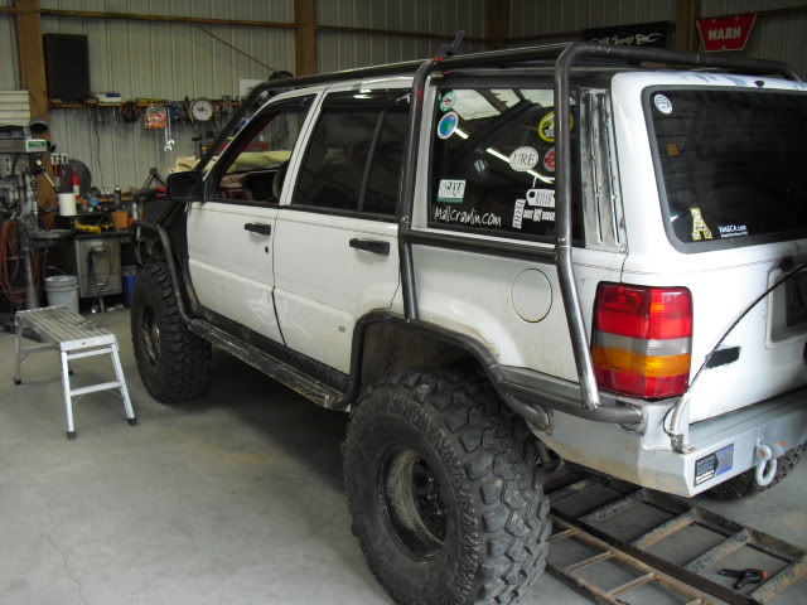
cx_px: 404
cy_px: 302
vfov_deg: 39.7
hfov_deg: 51.4
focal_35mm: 36
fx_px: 839
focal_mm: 6.3
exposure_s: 1/80
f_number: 3.1
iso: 200
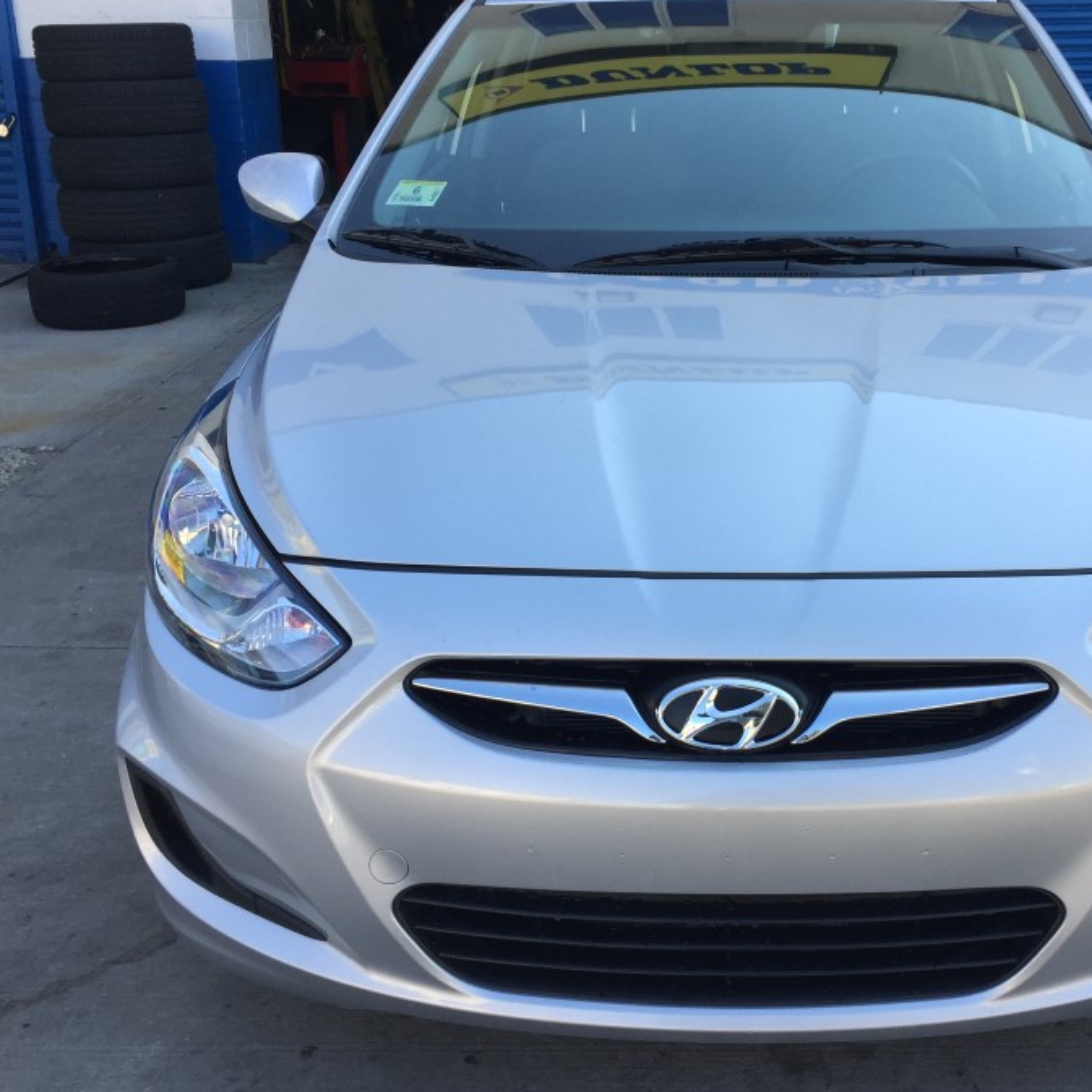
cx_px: 707
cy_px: 522
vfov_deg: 42.8
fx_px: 1392
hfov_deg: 42.4
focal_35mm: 39
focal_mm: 4.15
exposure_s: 1/403
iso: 32
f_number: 2.2
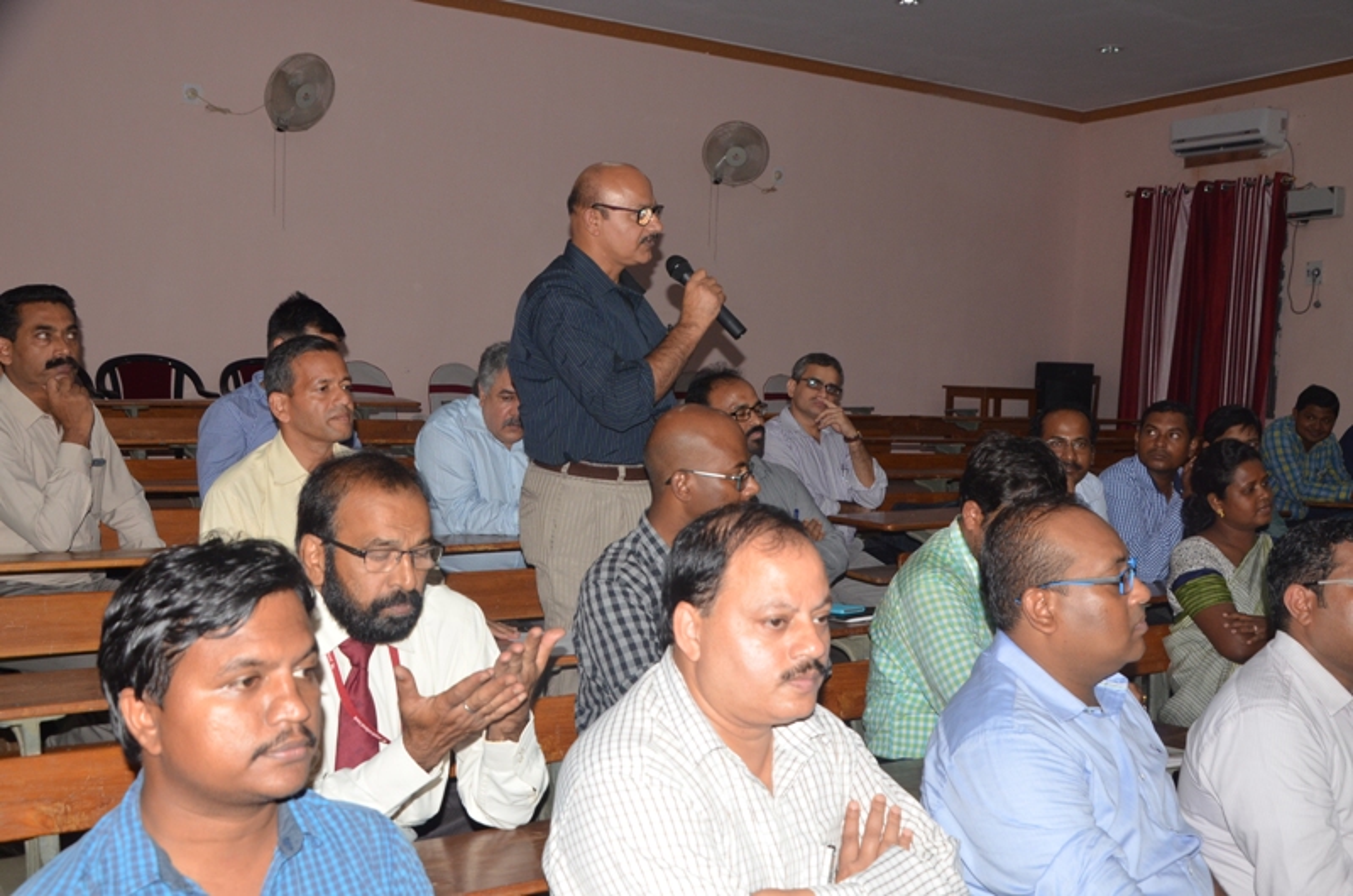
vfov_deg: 35.3
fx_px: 1407
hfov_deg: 51.4
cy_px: 448
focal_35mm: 38
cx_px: 676
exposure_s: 1/125
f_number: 7.1
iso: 640
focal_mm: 25
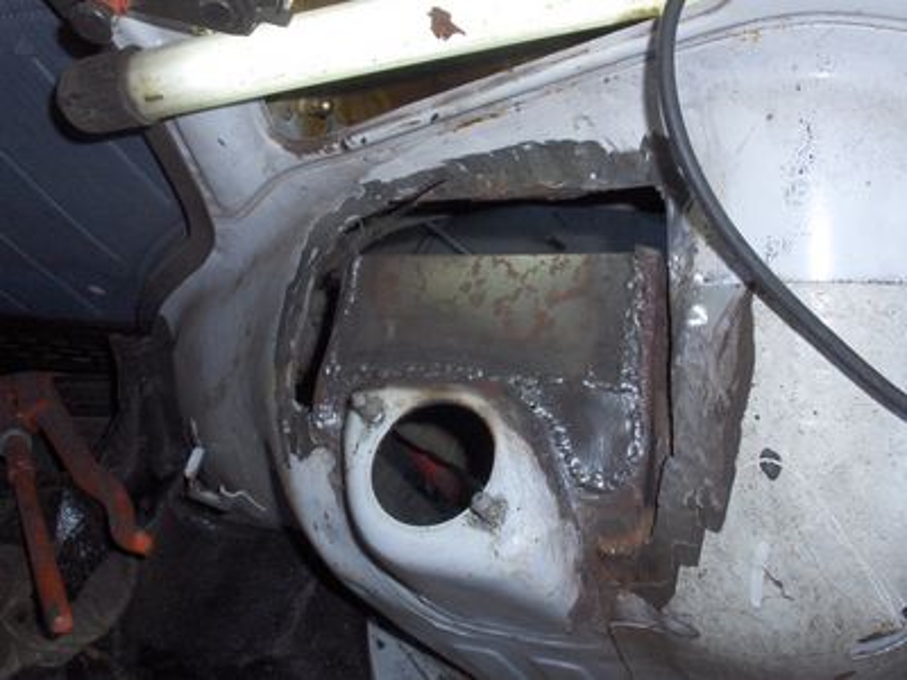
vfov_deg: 49.7
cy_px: 340
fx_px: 734
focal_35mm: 28
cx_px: 454
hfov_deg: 63.4
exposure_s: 1/60
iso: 94
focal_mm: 5.8
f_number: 5.6
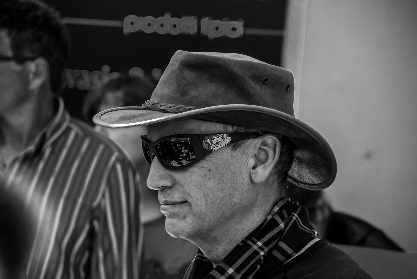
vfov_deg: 6.8
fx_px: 2348
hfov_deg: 10.1
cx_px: 208
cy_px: 140
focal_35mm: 202
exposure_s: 1/200
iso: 200
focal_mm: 135
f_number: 5.6
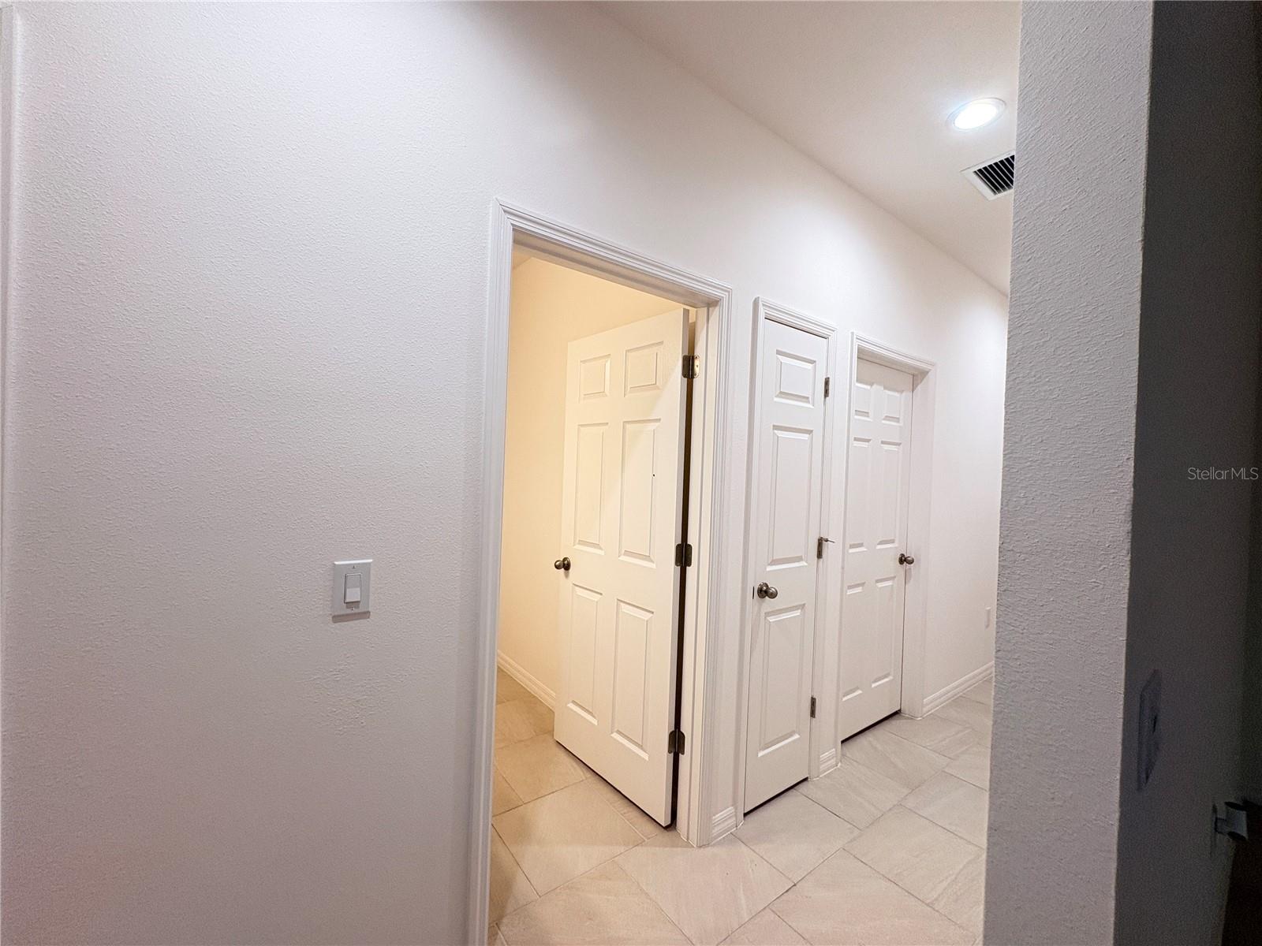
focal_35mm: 14
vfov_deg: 85.7
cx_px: 631
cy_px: 473
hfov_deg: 102.1
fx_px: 510
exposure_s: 1/60
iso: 125
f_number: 2.2
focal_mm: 2.22
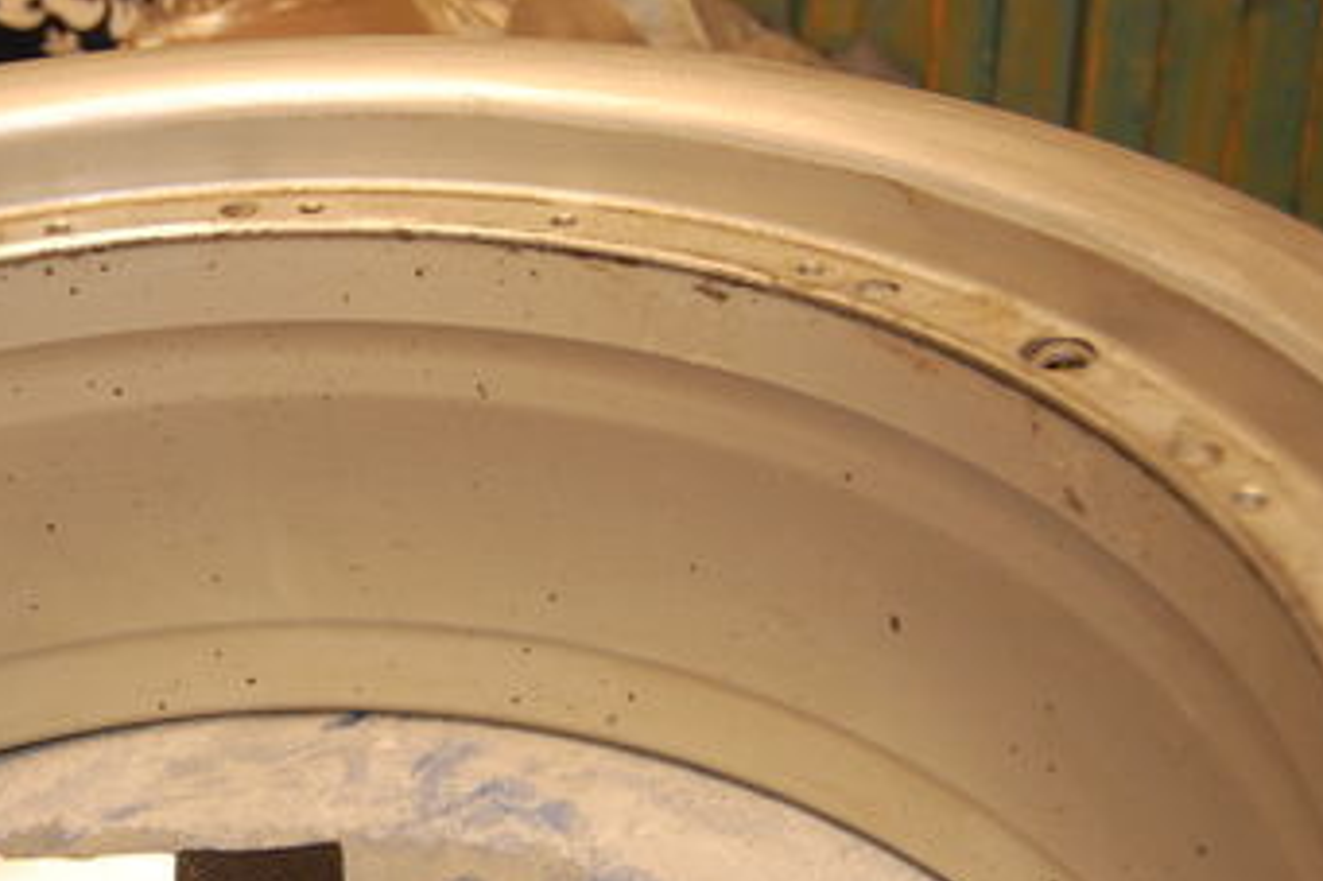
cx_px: 163
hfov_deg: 31.1
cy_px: 512
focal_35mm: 62
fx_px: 2277
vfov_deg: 21.9
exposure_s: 1/60
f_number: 3.8
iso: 400
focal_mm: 22
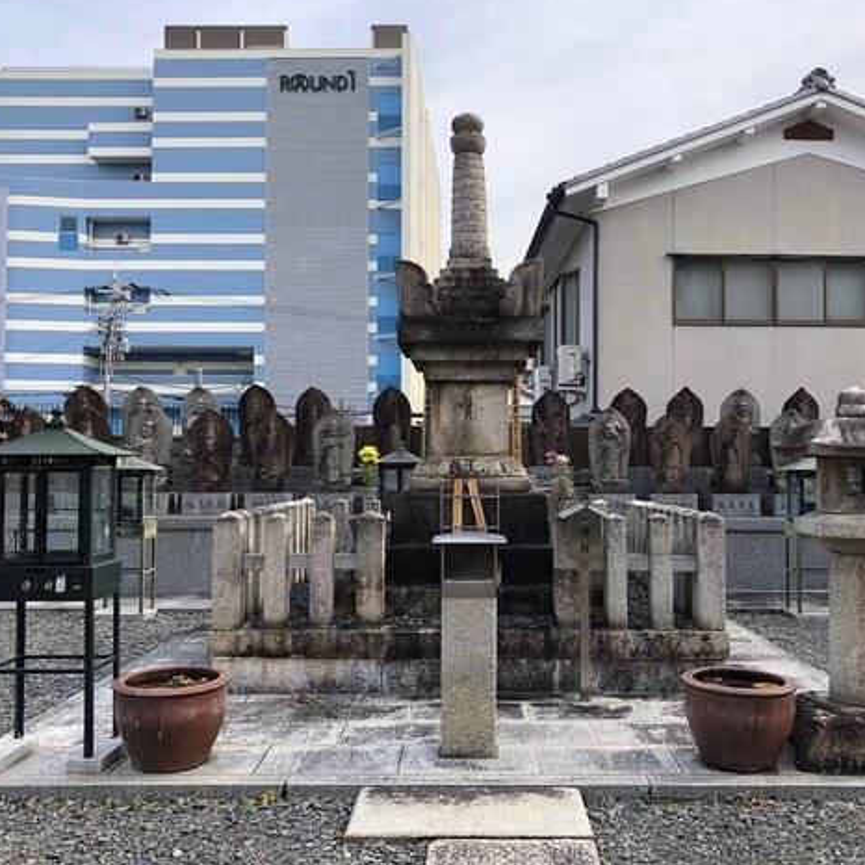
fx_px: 961
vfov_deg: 48.5
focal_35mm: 34
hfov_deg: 48.3
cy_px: 434
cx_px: 484
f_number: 1.8
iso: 20
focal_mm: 3.99
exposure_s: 1/623
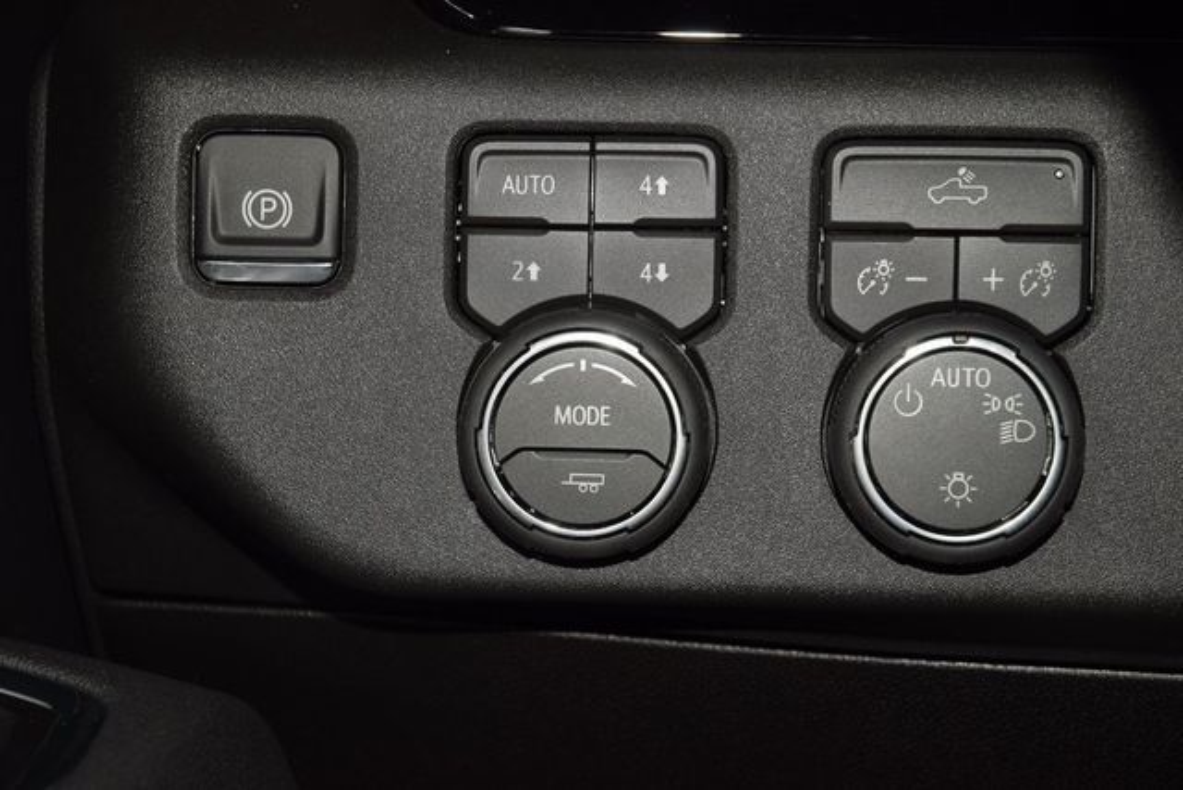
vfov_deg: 13.0
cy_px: 395
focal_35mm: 105
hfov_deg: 19.5
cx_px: 592
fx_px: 3451
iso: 100
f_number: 8
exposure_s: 1/125
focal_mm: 70
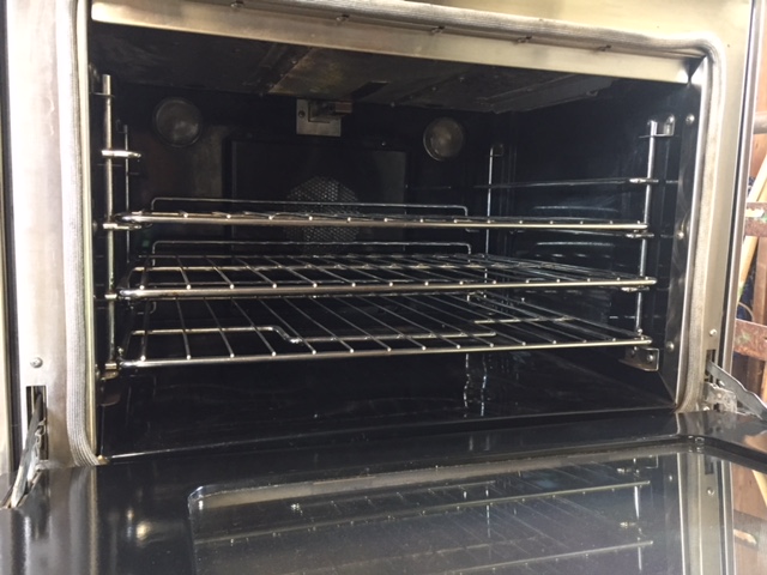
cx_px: 384
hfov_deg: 61.7
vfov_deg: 48.2
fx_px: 643
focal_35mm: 29
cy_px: 288
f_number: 2.2
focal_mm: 4.15
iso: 250
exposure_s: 1/17
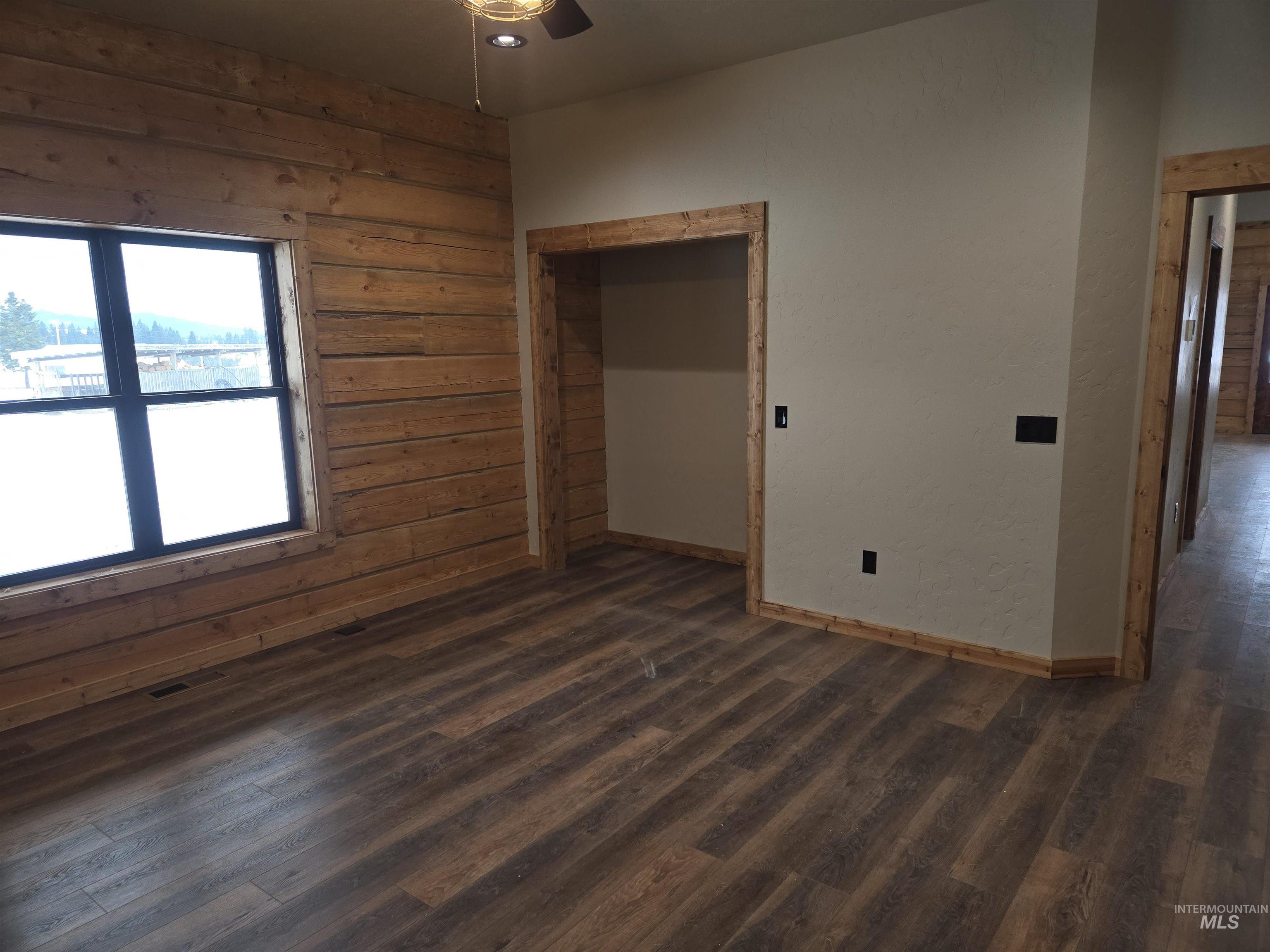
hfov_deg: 73.9
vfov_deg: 58.9
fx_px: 844
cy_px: 476
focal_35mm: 23
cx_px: 635
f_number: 1.8
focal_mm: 5.4
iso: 50
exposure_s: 1/60
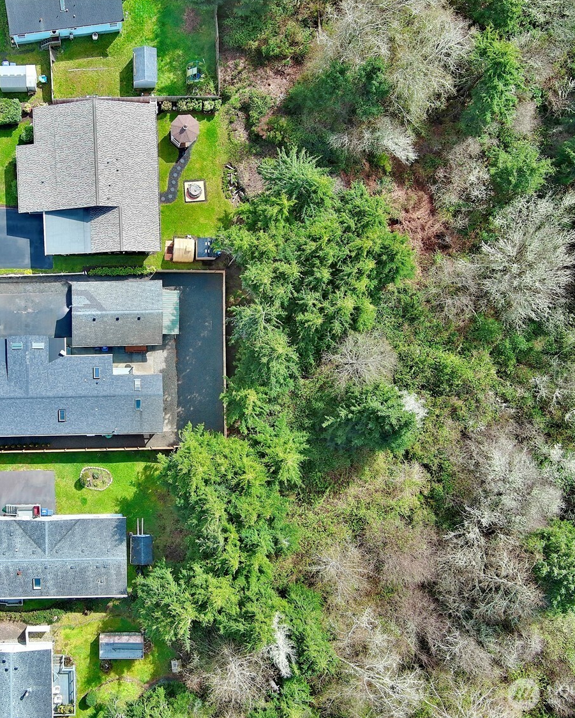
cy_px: 358
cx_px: 122
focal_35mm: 41
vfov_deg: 44.8
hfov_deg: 35.4
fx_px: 872
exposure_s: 1/571
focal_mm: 10.57
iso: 100
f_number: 2.8
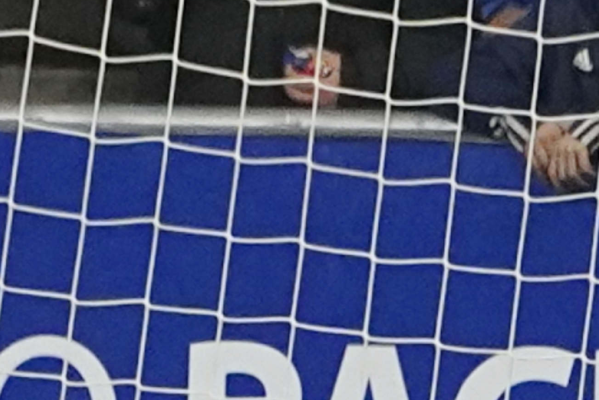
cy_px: 570
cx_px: -18
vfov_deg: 0.7
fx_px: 30583
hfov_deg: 1.1
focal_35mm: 1838
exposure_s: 1/1600
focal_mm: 400
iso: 6400
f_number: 5.6
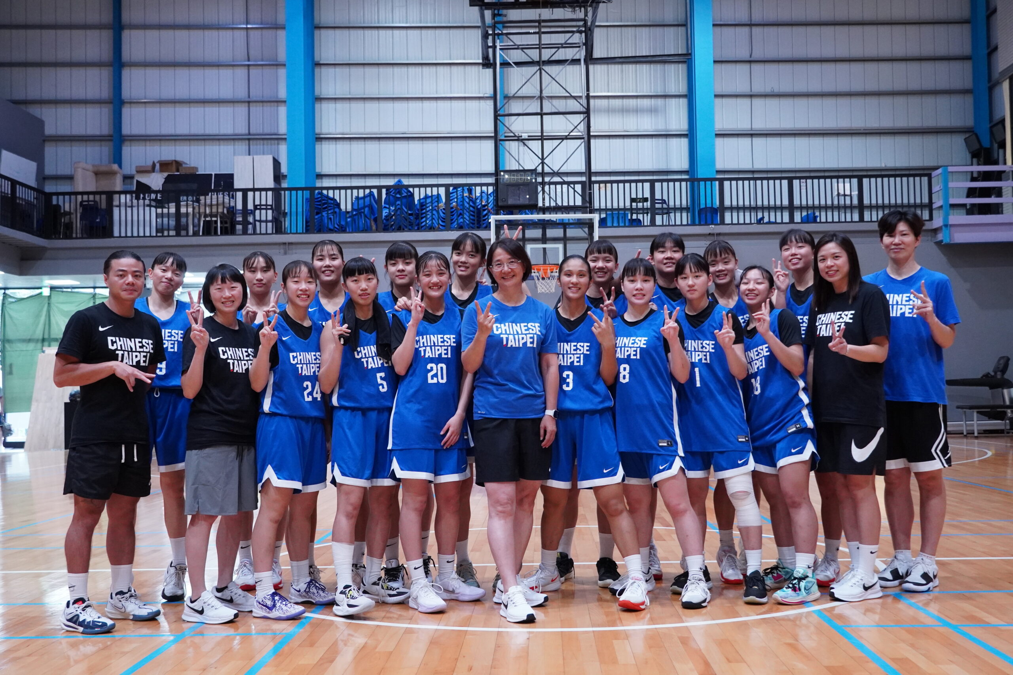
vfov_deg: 31.9
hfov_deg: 46.4
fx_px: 1182
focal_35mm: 42
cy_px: 338
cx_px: 506
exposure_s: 1/100
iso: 2500
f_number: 4.5
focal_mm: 28
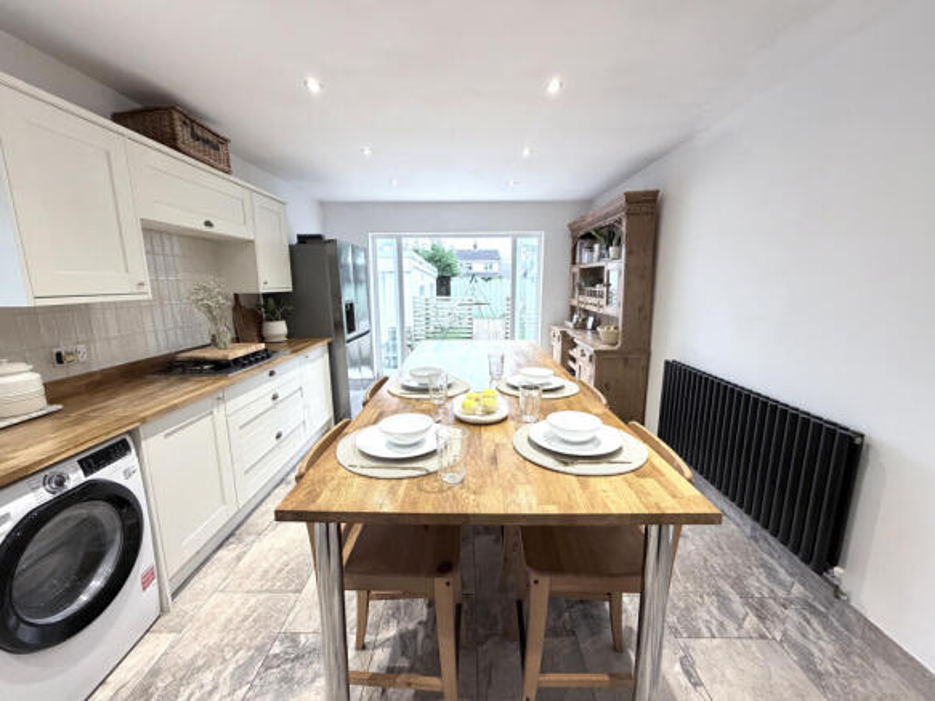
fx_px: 378
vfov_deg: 85.7
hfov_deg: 102.1
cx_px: 468
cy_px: 350
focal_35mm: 14
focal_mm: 2.22
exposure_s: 1/100
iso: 320
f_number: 2.2
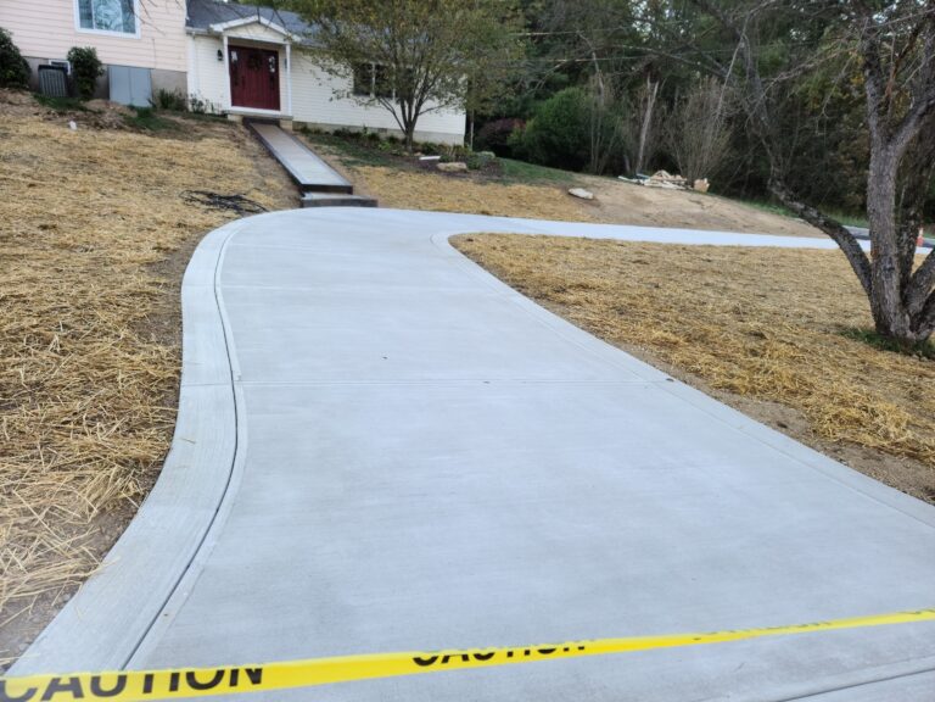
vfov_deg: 54.9
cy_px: 351
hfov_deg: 69.4
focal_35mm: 25
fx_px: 675
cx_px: 468
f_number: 1.8
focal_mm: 7
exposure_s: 1/119
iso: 16
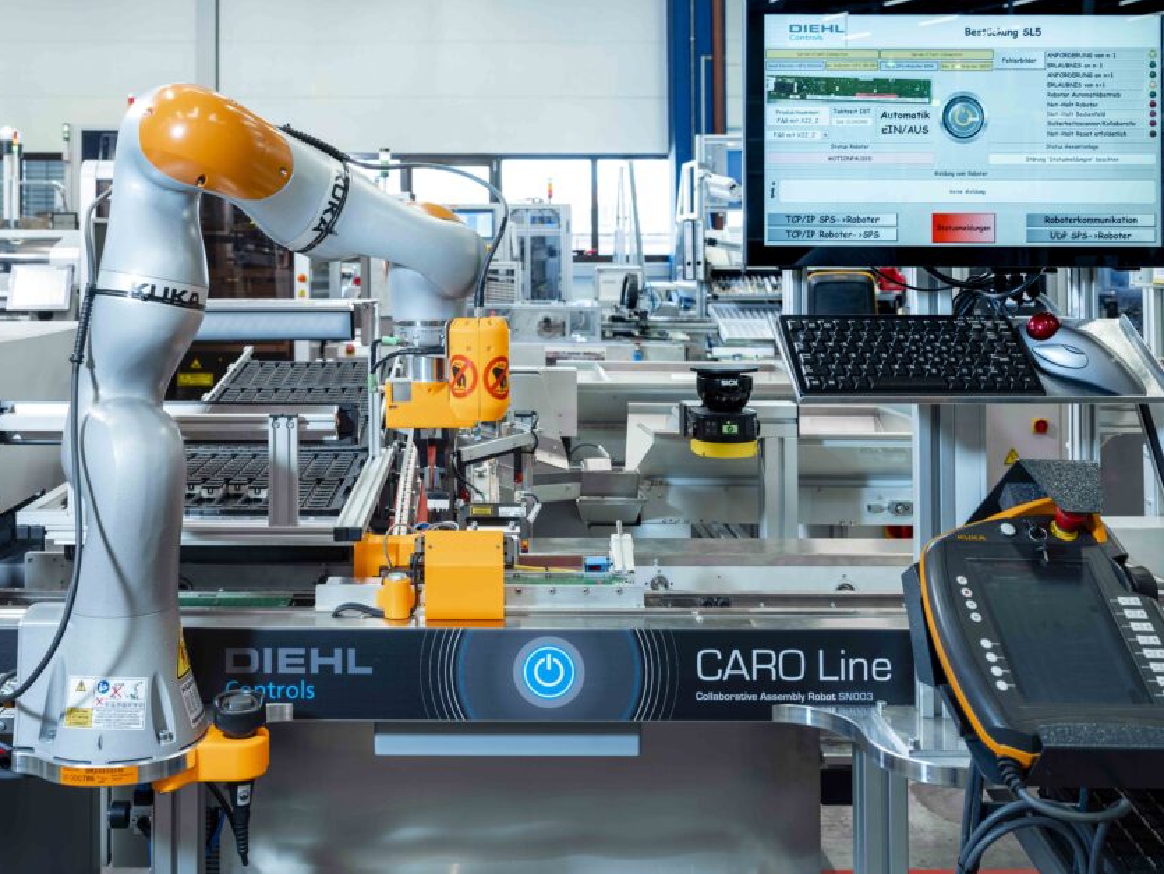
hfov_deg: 48.8
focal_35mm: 38
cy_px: 463
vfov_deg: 37.7
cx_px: 495
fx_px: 1278
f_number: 8
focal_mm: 39.6
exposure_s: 1/10
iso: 200
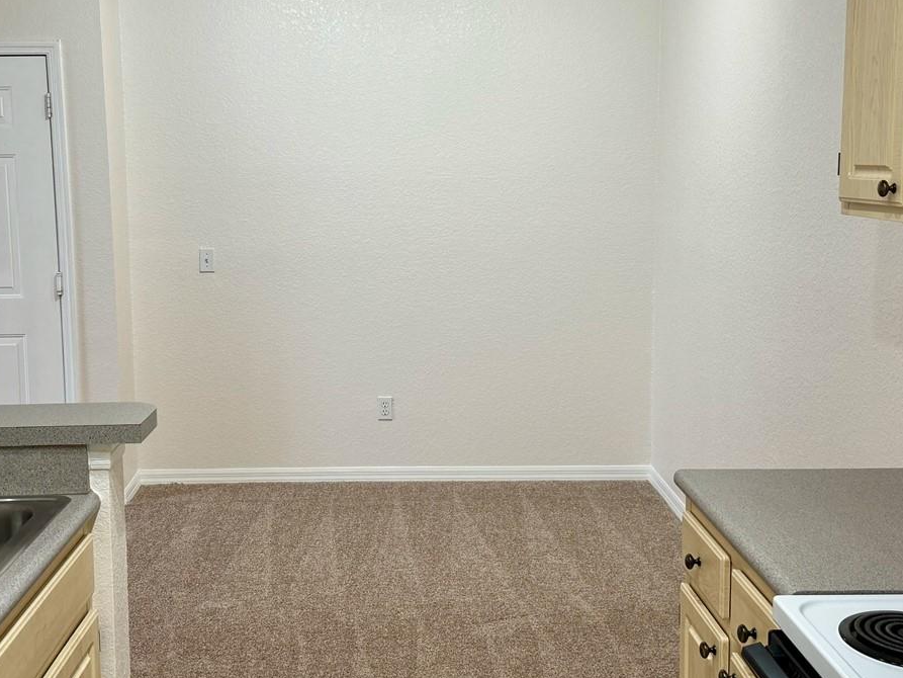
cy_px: 293
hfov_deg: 43.7
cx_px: 376
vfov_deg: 33.6
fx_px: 1122
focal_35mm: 43
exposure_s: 1/120
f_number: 1.78
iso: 160
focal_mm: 6.76
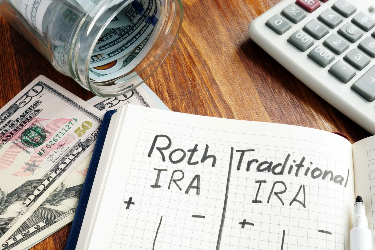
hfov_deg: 43.6
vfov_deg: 29.9
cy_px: 125
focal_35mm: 45
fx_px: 469
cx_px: 188
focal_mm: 30
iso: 200
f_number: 20
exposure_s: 1/3.33
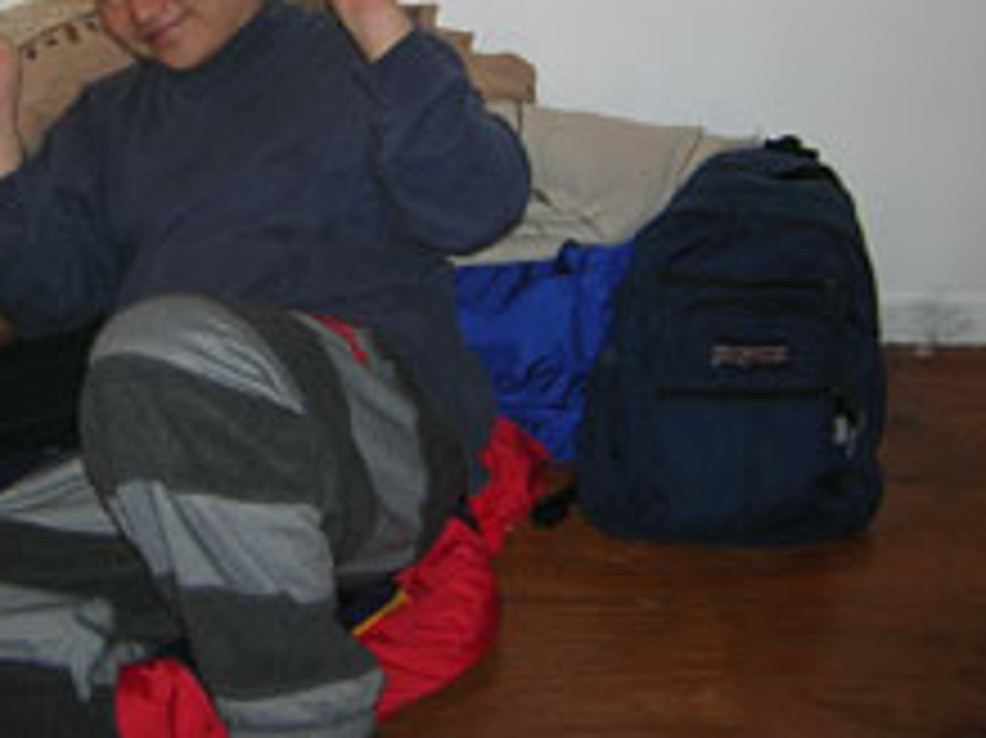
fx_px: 1765
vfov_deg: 23.4
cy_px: 196
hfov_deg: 30.5
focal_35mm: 62
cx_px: 203
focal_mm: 5.7
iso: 50
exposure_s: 1/60.1
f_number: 2.9
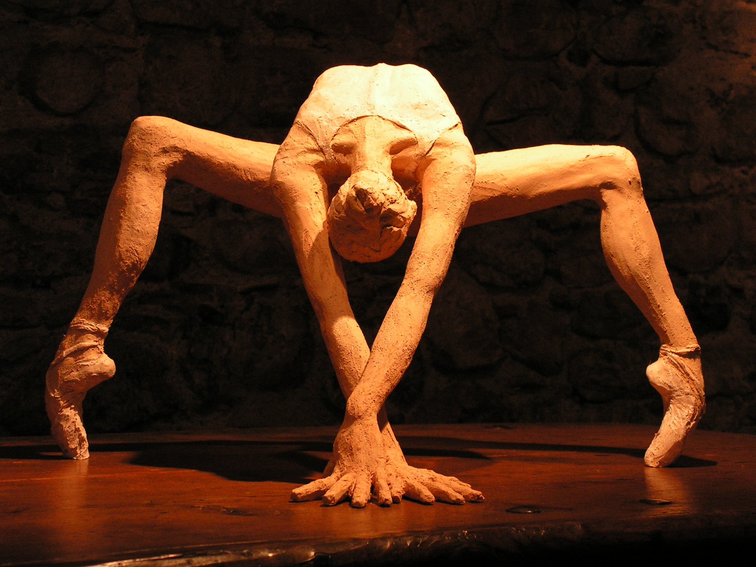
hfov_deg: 24.4
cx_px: 378
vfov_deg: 18.4
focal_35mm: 80
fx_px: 1747
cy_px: 284
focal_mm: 13.4
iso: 200
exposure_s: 1/80
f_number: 3.3
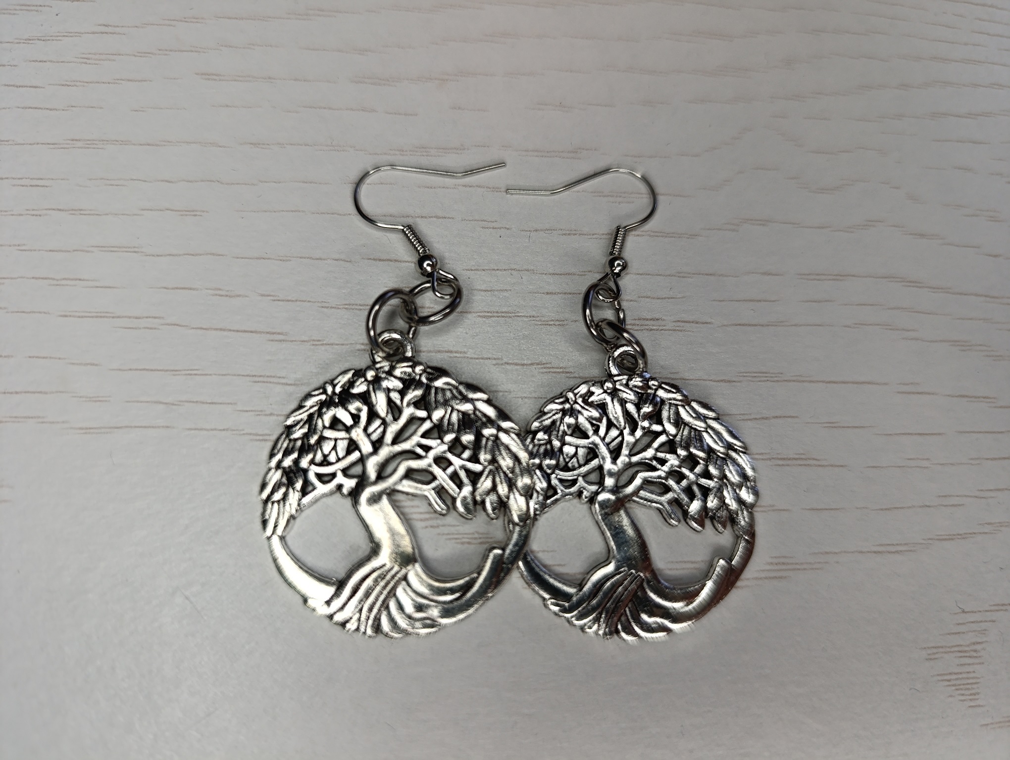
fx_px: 672
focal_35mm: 23
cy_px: 380
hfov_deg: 73.8
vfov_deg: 59.0
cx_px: 505
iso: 160
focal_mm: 6.14
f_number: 1.6
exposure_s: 1/100
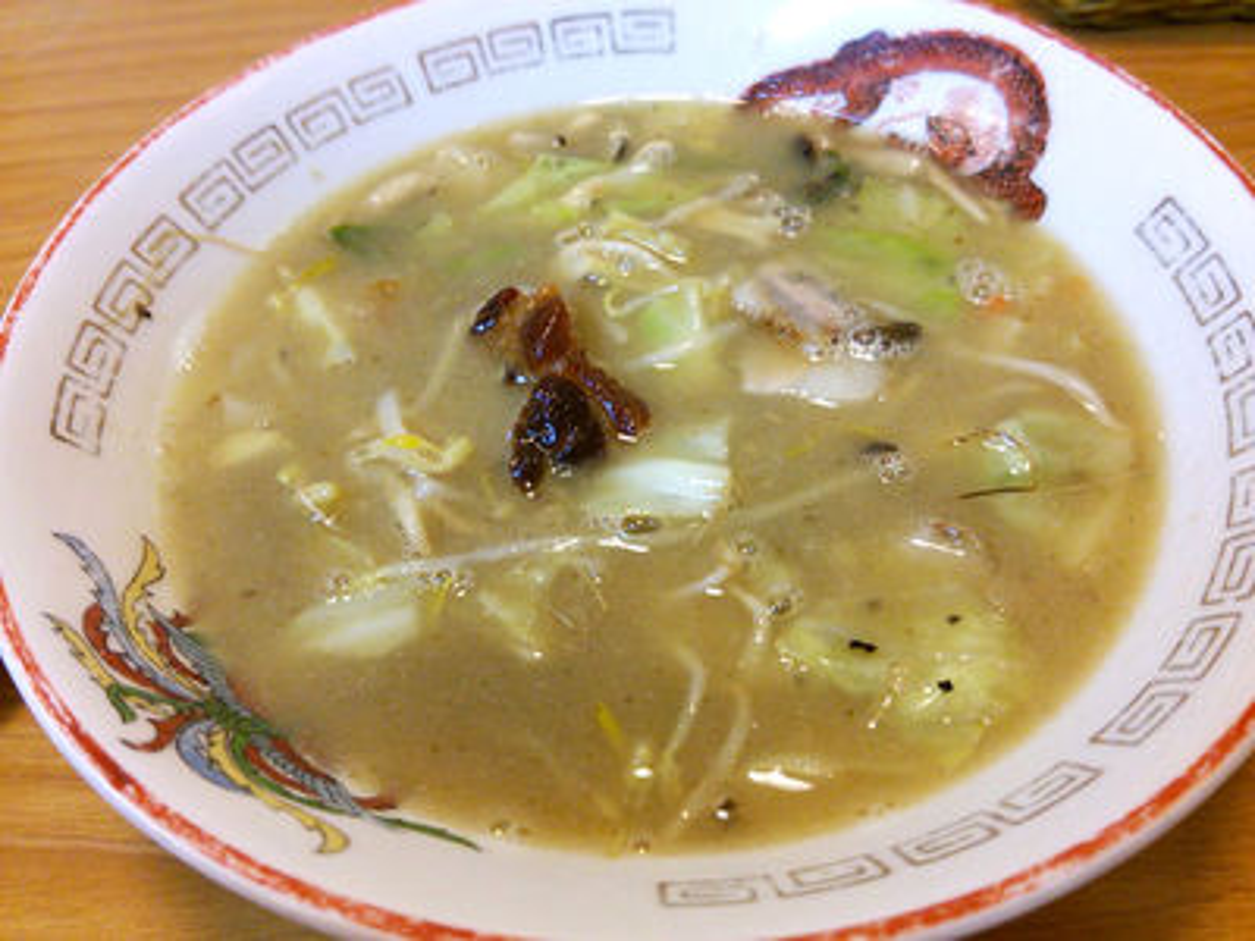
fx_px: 1088
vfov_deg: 46.8
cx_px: 628
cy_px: 470
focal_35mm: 30
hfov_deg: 60.0
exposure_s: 1/44
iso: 160
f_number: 1.94
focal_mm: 4.06
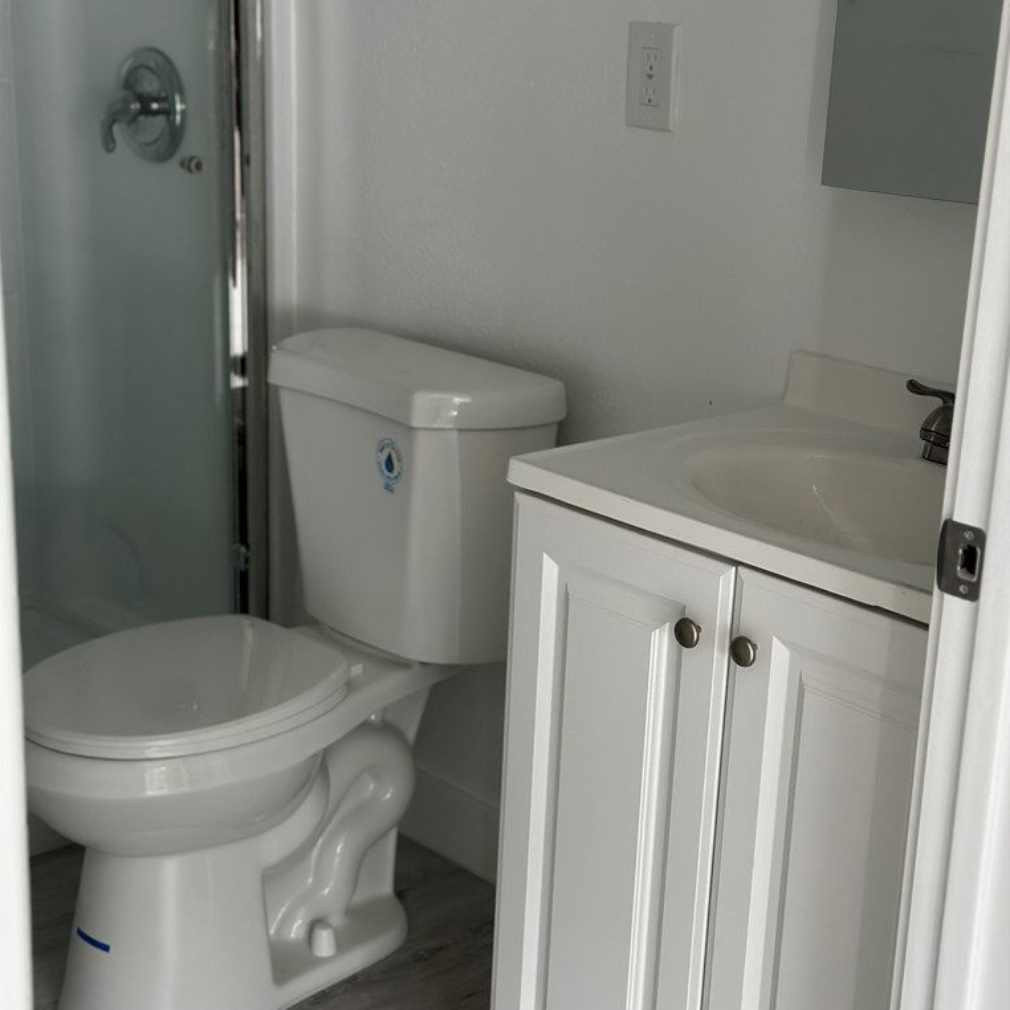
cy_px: 537
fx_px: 1882
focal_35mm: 57
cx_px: 502
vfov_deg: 30.0
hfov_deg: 30.0
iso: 200
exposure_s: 1/60
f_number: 1.78
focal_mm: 6.86
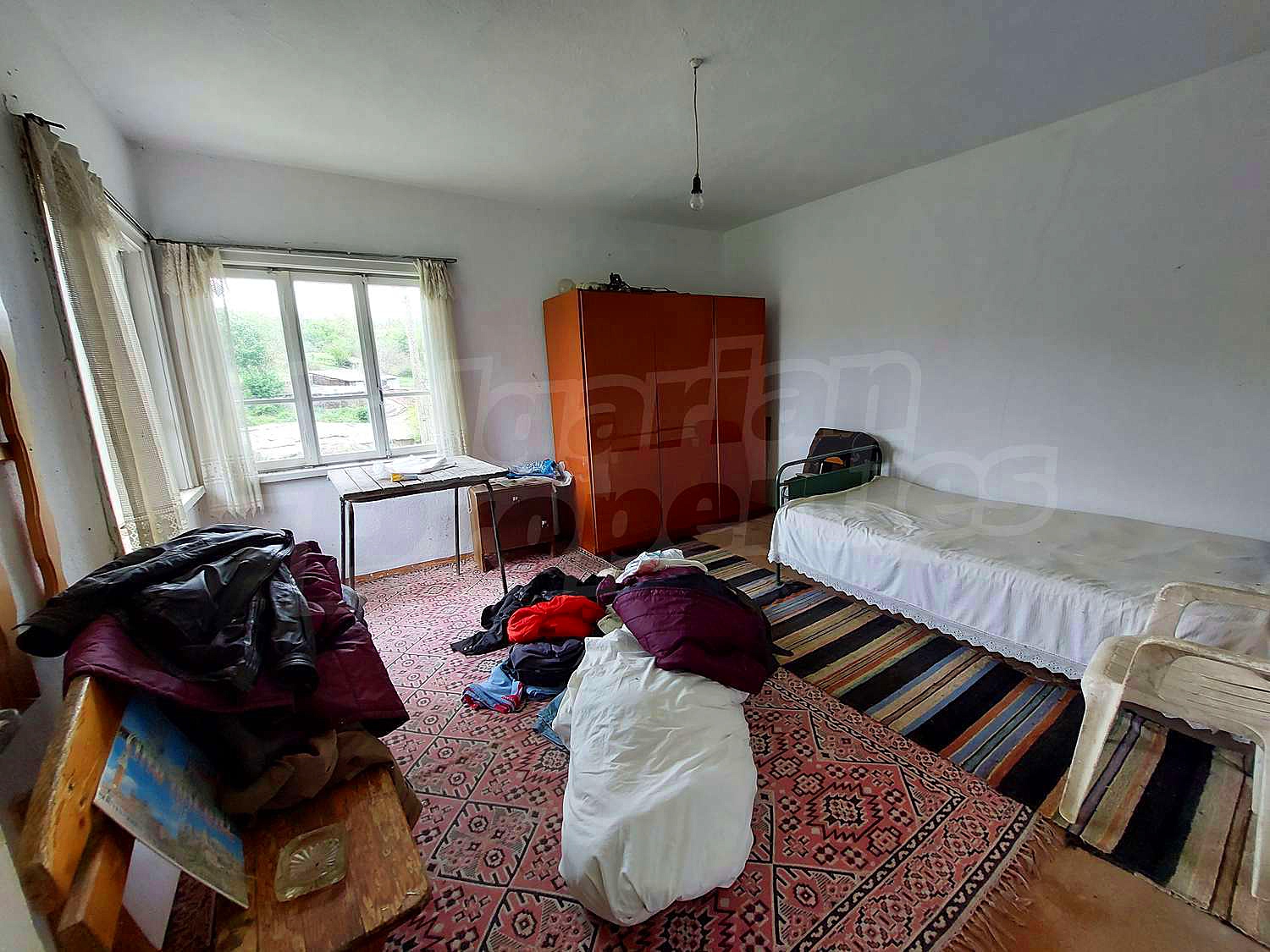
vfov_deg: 89.9
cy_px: 476
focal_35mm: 13
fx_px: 477
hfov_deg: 106.2
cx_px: 635
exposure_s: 1/50
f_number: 2.2
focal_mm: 1.74
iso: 64
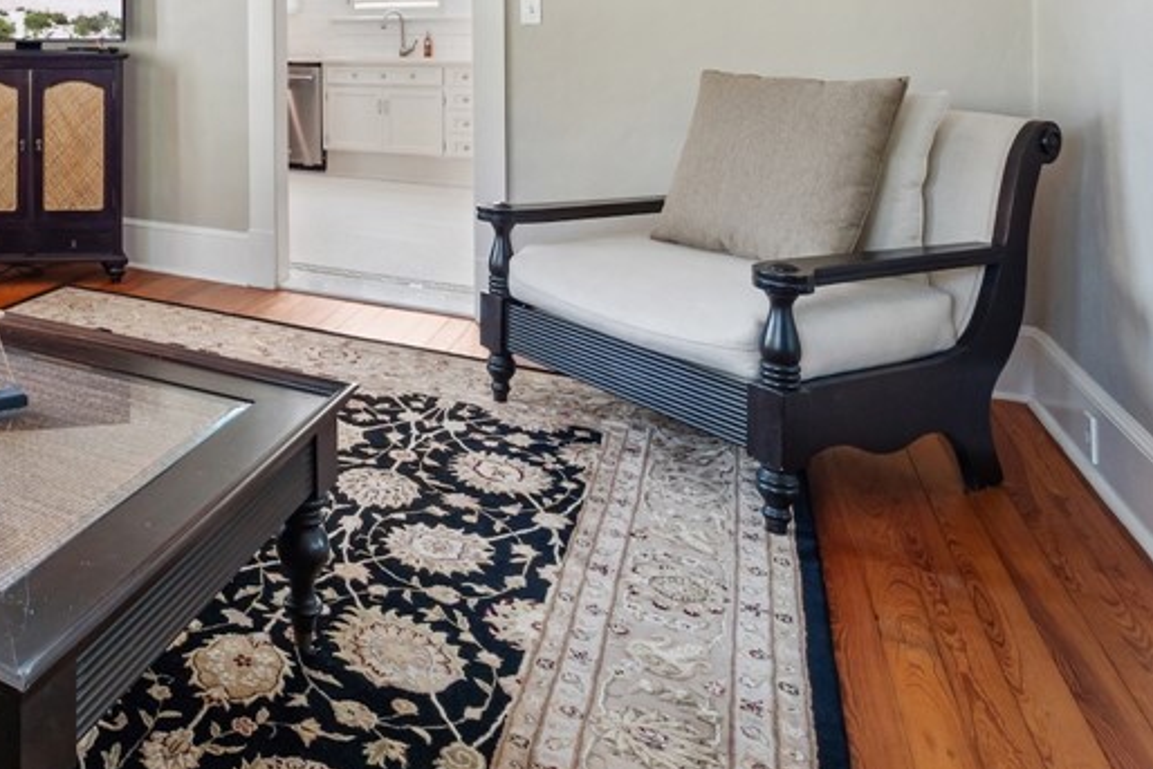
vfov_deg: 40.8
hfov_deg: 53.9
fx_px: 929
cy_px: 49
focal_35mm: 29
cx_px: 76
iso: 200
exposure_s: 1/2
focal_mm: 7
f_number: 7.1
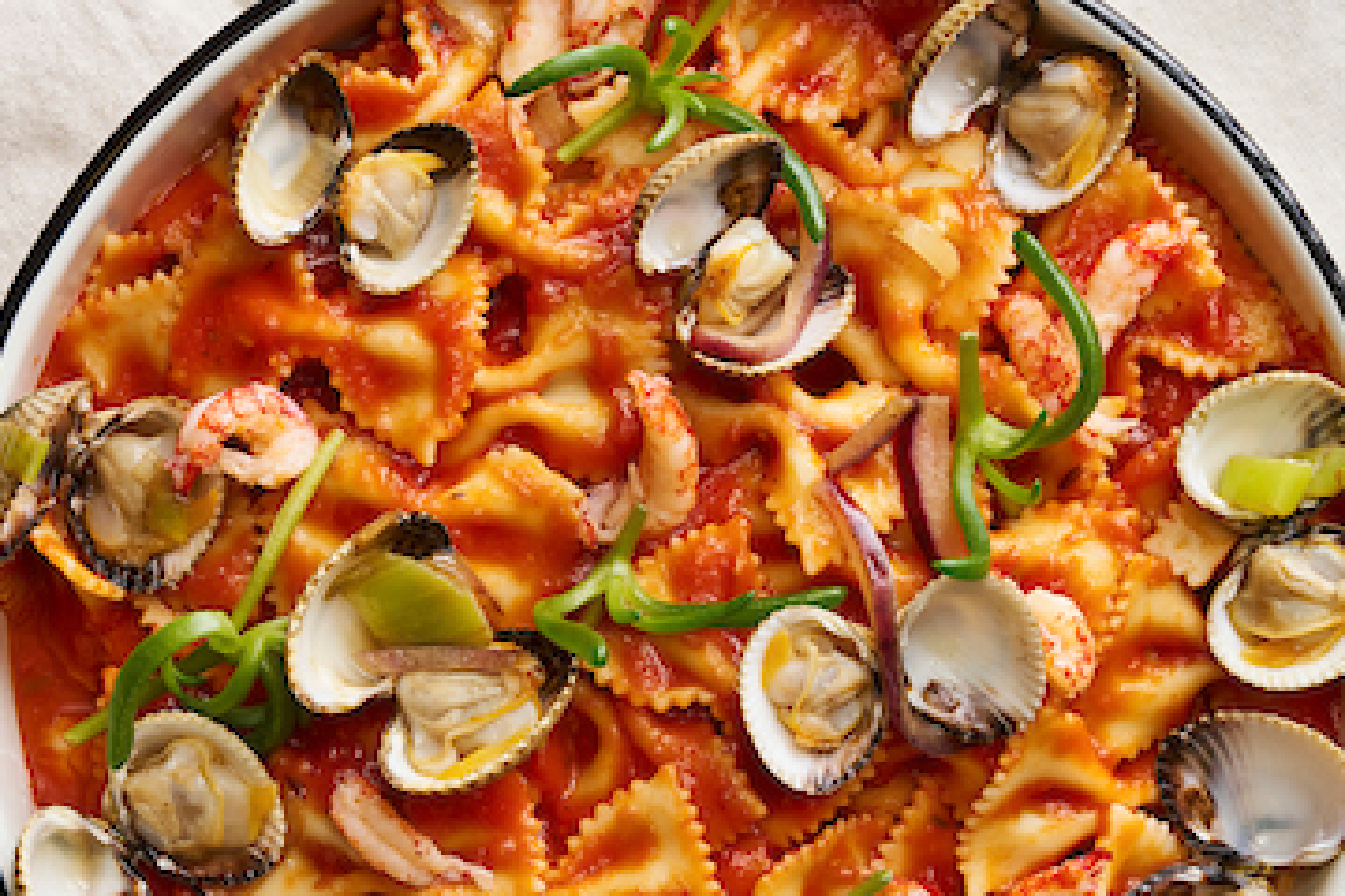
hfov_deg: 13.7
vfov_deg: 9.1
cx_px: 661
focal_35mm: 150
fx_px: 5604
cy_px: 478
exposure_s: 1/125
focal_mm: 90
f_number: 8
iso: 250
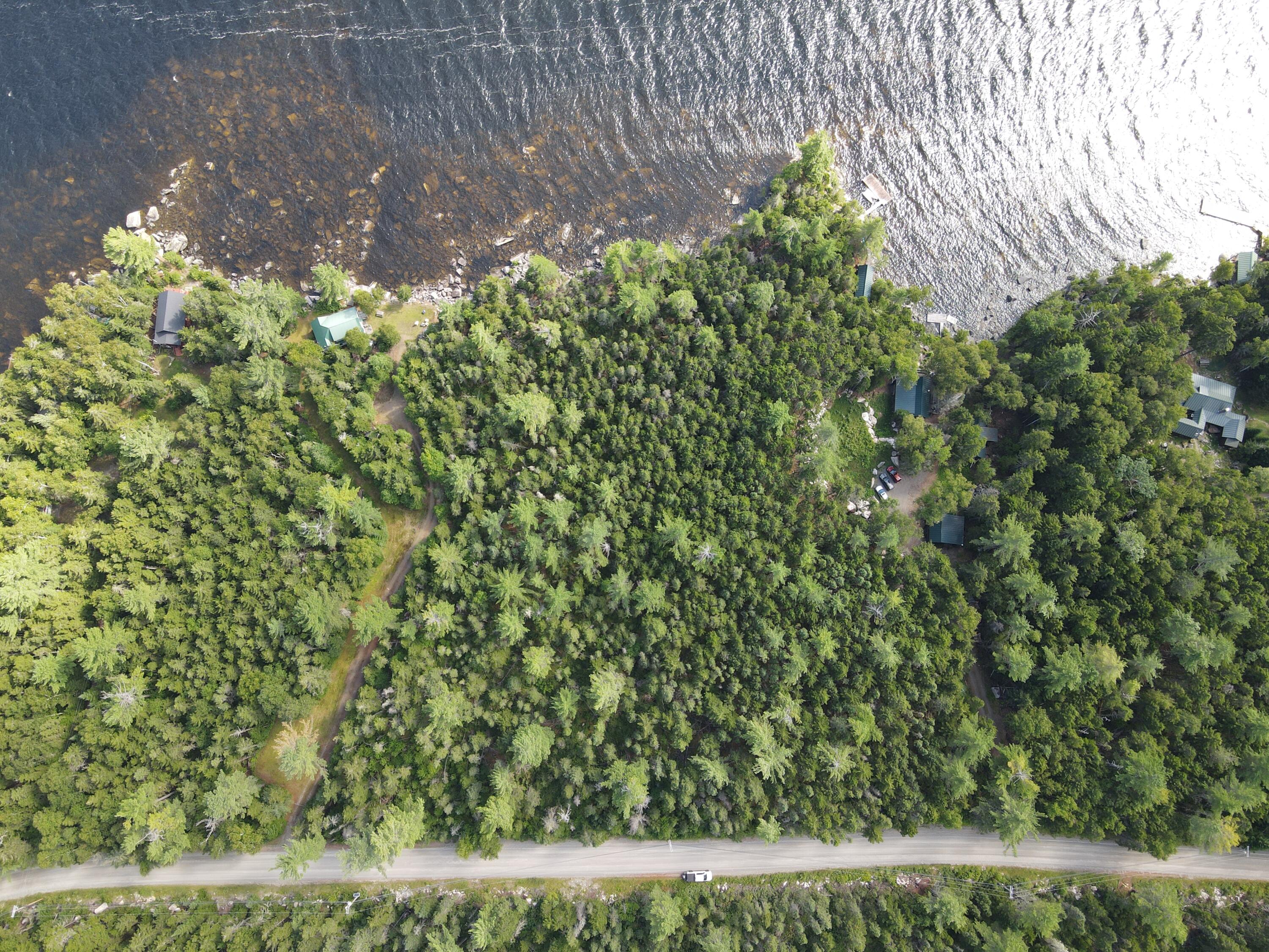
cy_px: 476
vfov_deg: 56.8
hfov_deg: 71.6
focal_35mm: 24
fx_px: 880
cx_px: 634
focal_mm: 4.5
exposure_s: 1/80
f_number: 2.8
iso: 100
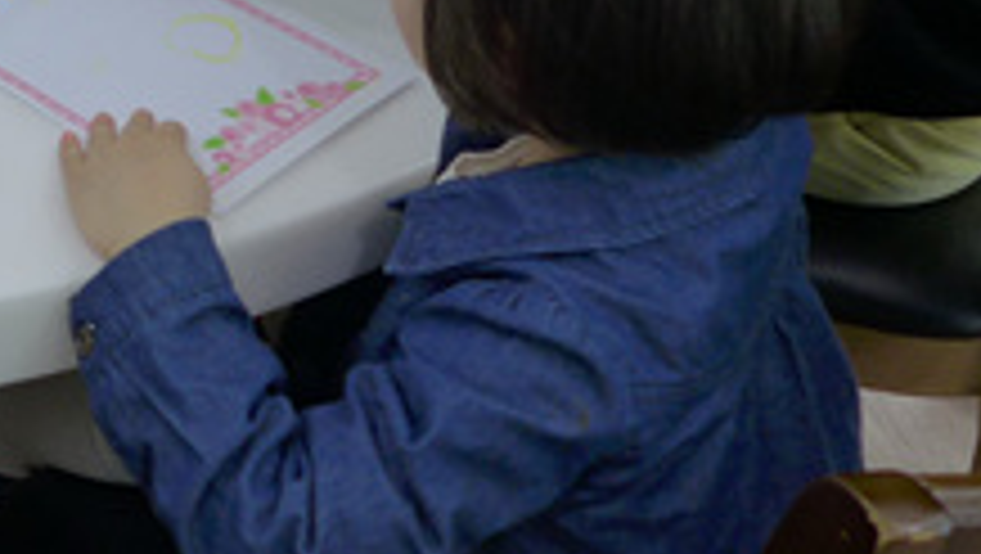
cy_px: -347
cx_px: -346
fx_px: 2916
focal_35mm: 112
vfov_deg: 10.4
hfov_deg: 17.7
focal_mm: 6.9
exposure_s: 1/125
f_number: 1.6
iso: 125
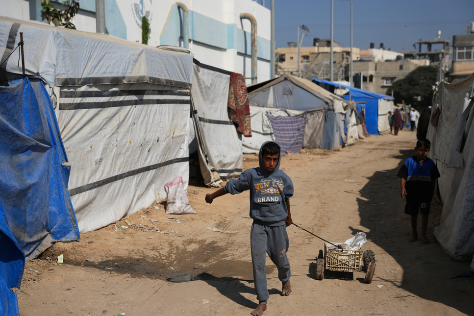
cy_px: 162
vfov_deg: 25.0
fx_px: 712
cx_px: 243
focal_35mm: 54
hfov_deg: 36.8
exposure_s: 1/5000
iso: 100
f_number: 3.5
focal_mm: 51.1
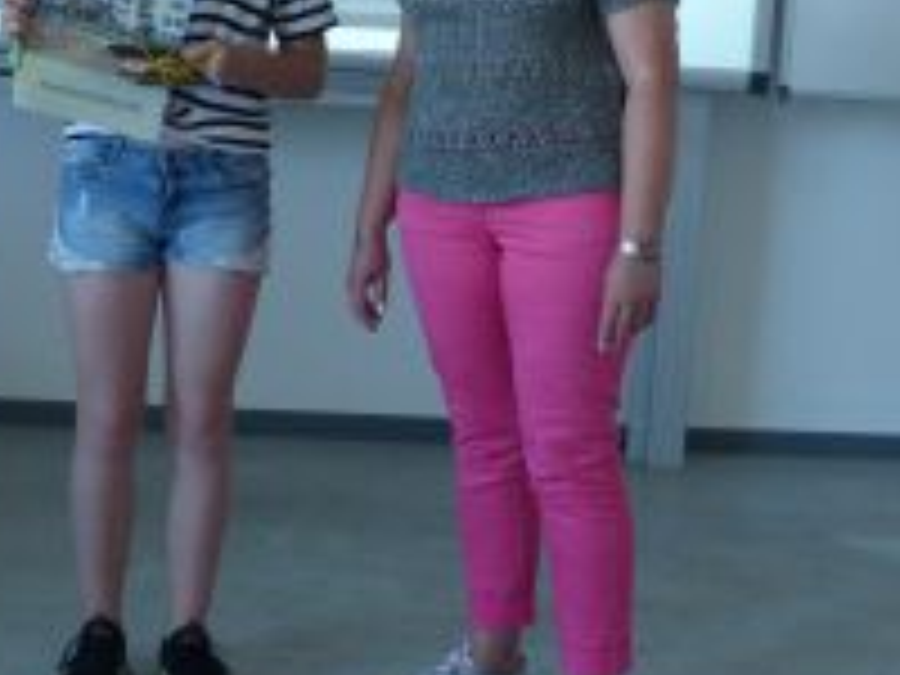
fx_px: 1872
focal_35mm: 72
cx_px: 400
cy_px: 112
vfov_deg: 20.2
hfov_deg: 27.0
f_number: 2.8
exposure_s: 1/60
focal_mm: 6.4
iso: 250
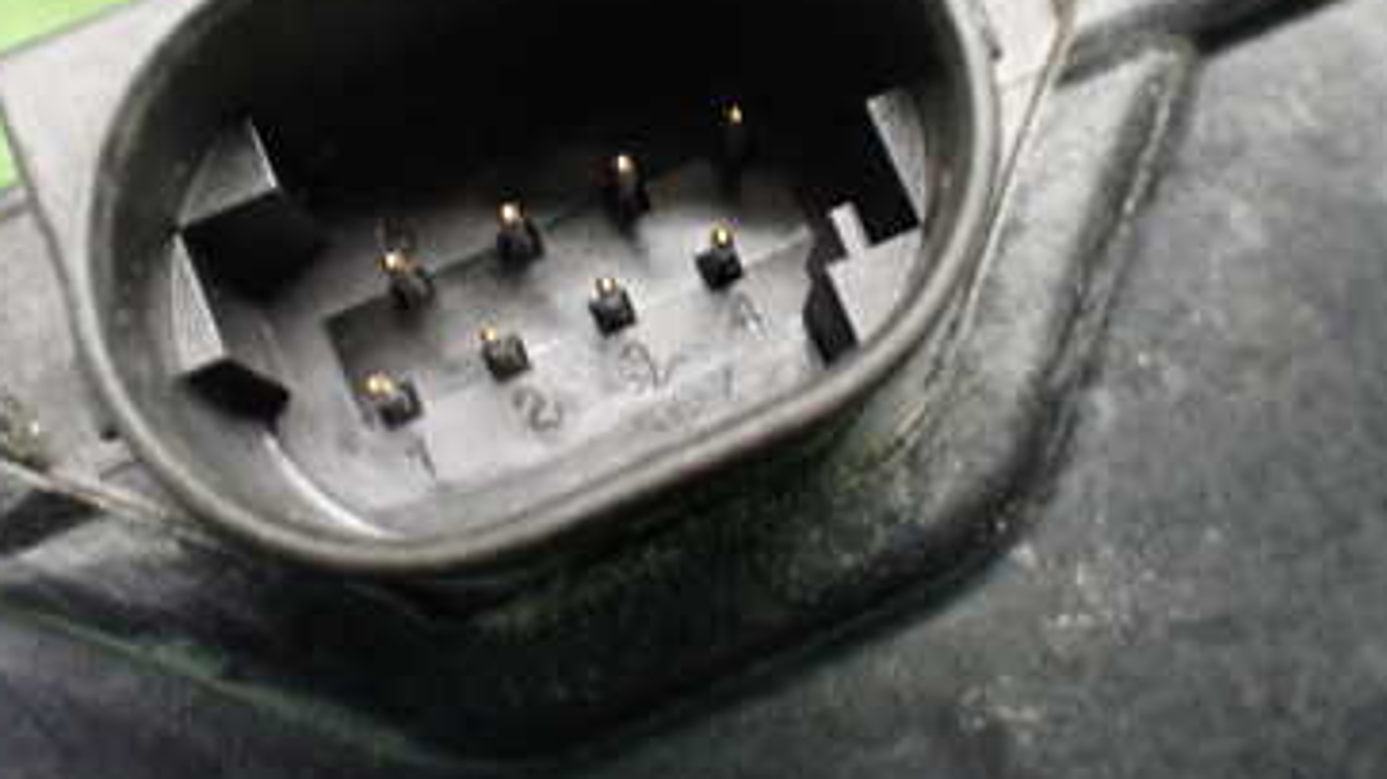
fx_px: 1986
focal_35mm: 54
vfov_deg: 22.1
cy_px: 221
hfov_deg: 38.5
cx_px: 665
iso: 800
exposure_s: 1/30
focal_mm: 5.4
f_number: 2.3
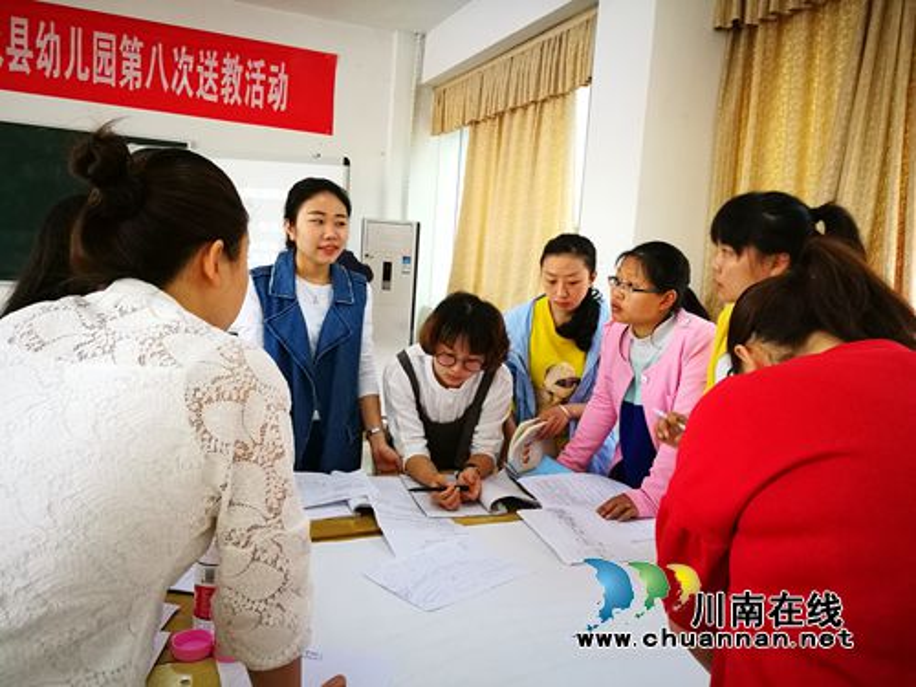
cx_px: 458
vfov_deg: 51.4
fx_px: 714
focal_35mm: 27
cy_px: 344
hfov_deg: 65.3
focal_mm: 4.5
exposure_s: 1/33.3
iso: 320
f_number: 2.2
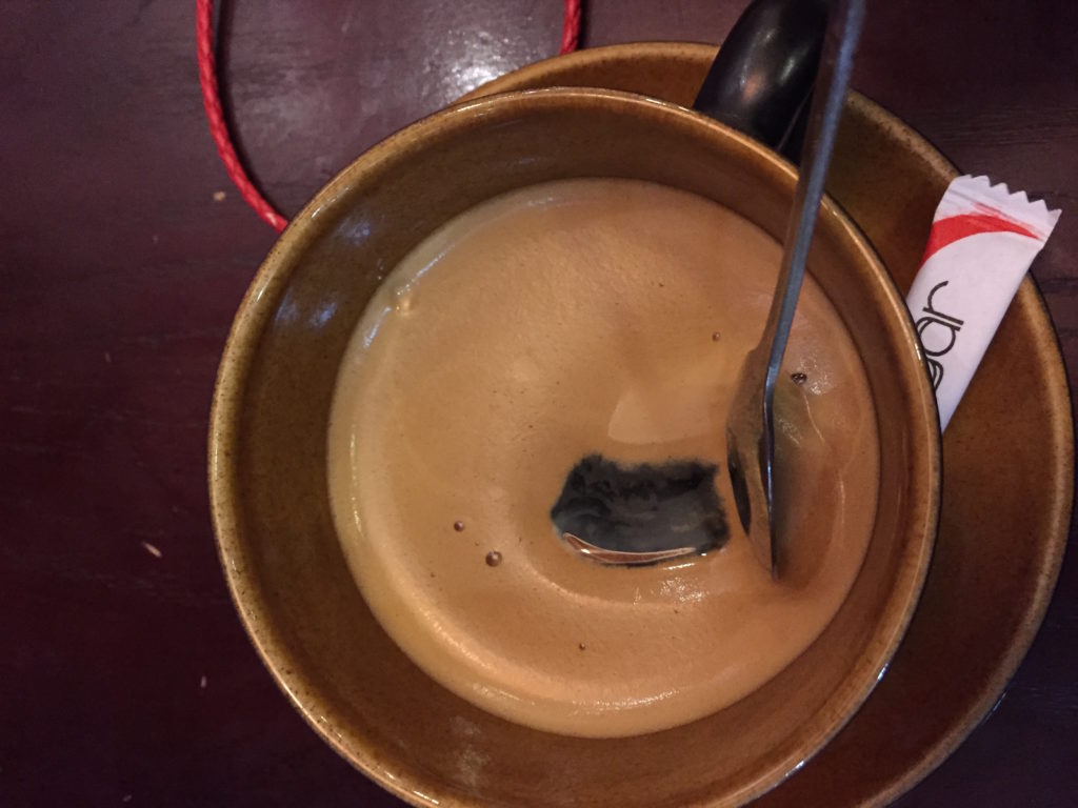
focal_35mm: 29
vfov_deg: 48.2
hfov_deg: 61.7
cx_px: 539
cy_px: 404
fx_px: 903
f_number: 2.2
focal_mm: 4.15
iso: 640
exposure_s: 1/15
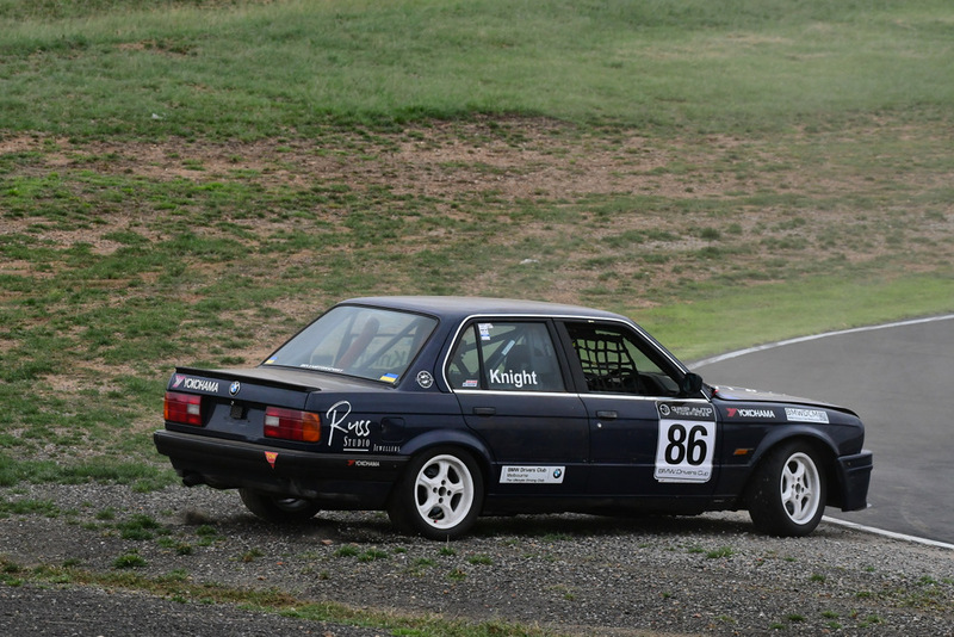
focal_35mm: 315
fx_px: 8350
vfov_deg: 4.4
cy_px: 318
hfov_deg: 6.5
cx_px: 477
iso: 2000
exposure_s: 1/640
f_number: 10
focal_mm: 210
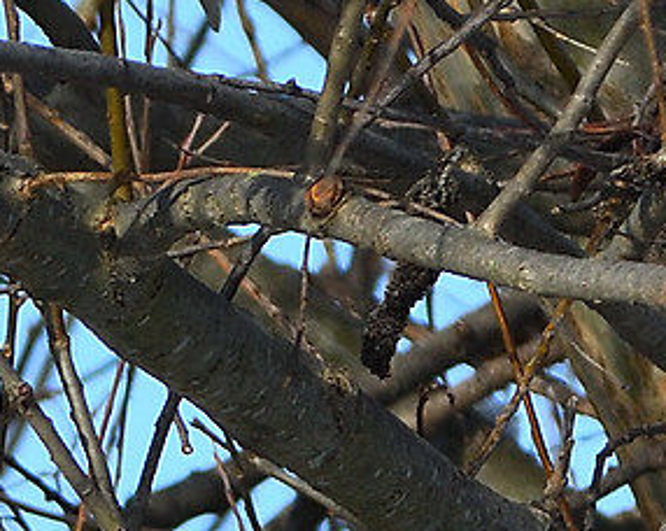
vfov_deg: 0.7
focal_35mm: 2366
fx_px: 46573
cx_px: 2163
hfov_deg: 0.8
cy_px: 259
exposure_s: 1/1000
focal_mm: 200
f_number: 5.6
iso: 360
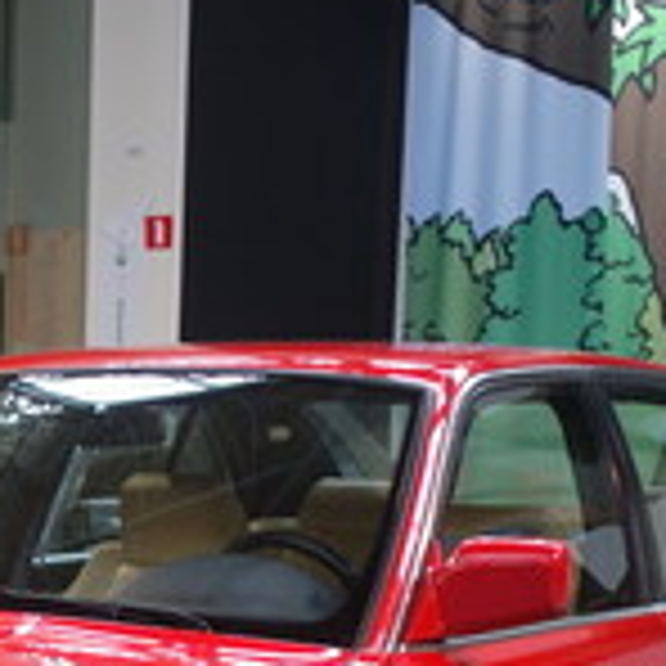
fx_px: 2394
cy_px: 873
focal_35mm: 110
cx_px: -27
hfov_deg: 15.5
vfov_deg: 15.1
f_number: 2.5
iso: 320
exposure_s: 1/40
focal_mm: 12.03
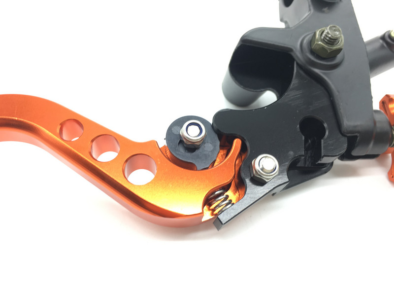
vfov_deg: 48.2
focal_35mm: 29
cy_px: 148
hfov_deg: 61.7
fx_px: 330
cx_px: 197
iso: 25
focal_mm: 4.15
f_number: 2.2
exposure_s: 1/50
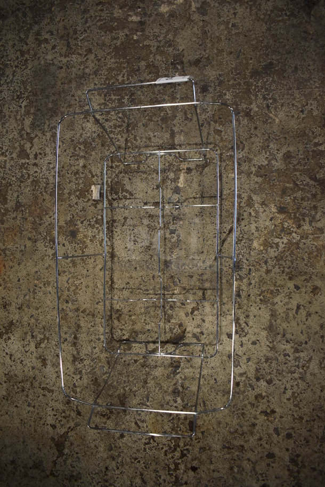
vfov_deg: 67.3
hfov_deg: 48.0
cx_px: 162
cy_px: 244
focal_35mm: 27
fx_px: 365
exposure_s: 1/125
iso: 800
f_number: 3.5
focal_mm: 18
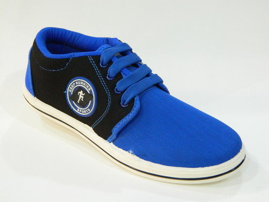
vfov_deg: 25.7
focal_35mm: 57
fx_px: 443
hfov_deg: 33.8
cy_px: 101
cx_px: 134
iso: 400
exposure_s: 1/13
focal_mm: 10.2
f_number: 3.8
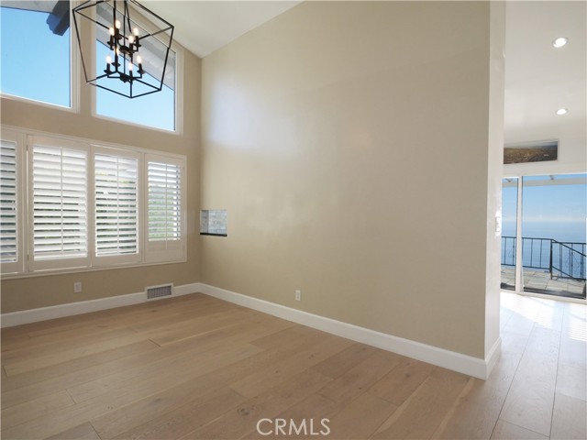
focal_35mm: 18
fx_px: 305
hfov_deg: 87.8
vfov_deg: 71.6
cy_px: 220
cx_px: 294
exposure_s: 1/250
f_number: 8
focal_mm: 9
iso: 2000
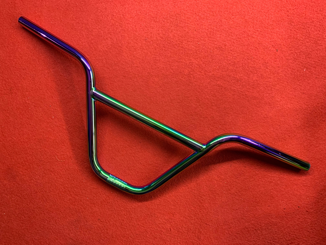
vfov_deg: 53.1
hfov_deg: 67.3
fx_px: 245
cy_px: 122
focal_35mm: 26
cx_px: 163
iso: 400
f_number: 1.8
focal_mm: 4.25
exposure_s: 1/54
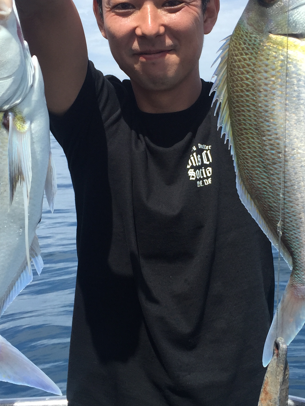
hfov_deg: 27.0
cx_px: 179
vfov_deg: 35.5
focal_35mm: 54
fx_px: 634
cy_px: 181
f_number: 2.2
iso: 32
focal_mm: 4.15
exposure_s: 1/1799
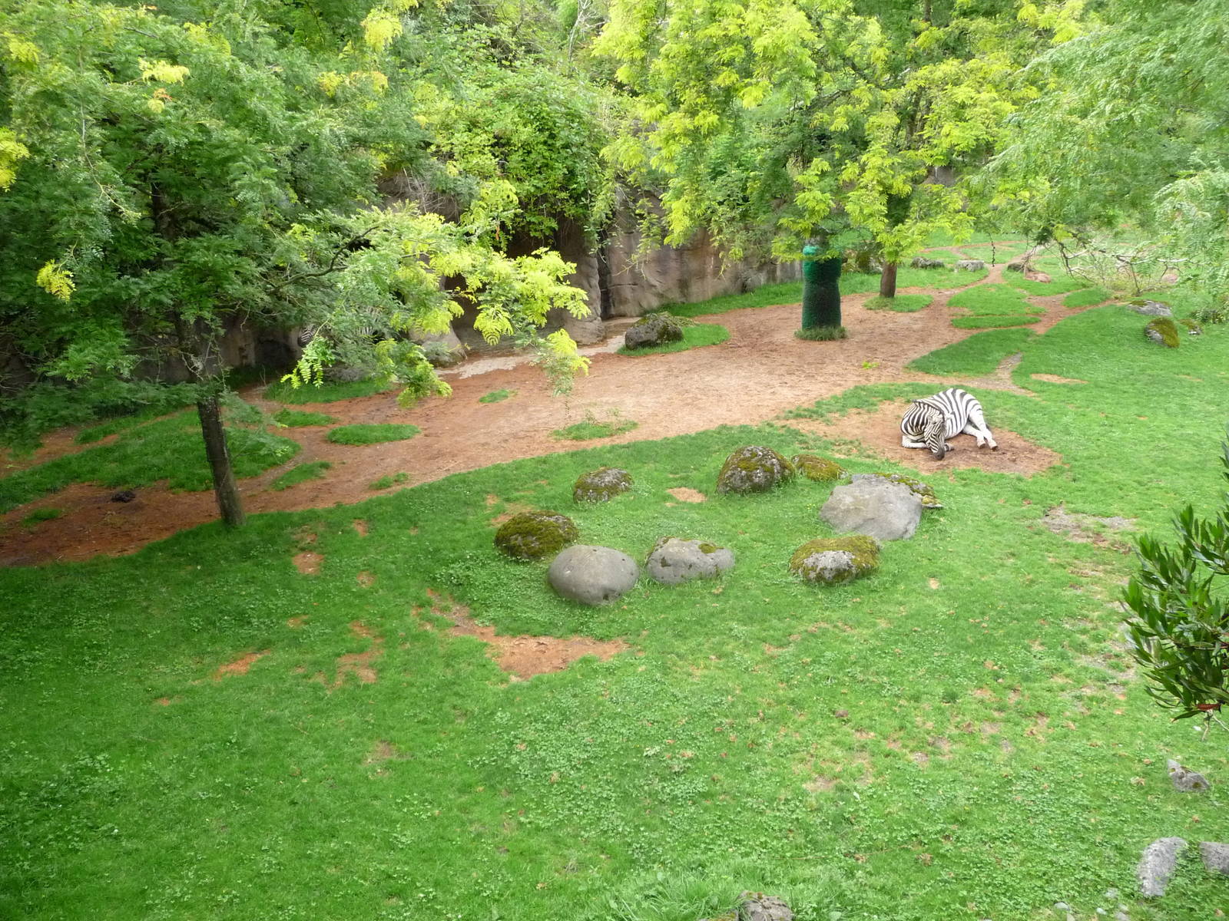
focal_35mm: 28
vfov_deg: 49.7
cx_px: 614
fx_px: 994
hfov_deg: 63.4
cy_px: 460
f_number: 3.3
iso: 400
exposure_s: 1/320
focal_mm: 4.7
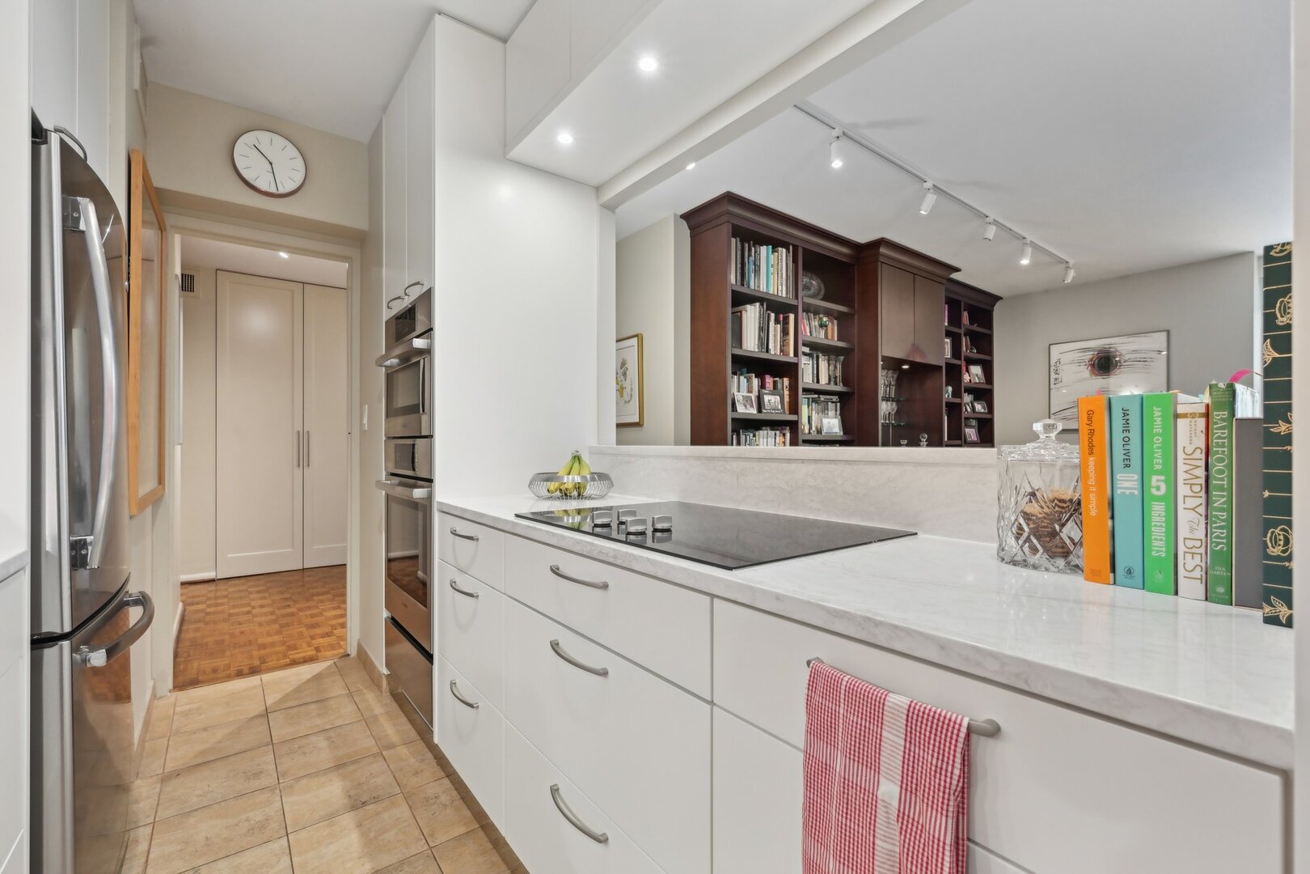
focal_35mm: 16
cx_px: 655
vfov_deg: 75.5
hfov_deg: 98.5
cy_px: 437
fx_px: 564
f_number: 8
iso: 800
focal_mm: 15.5
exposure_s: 1/30
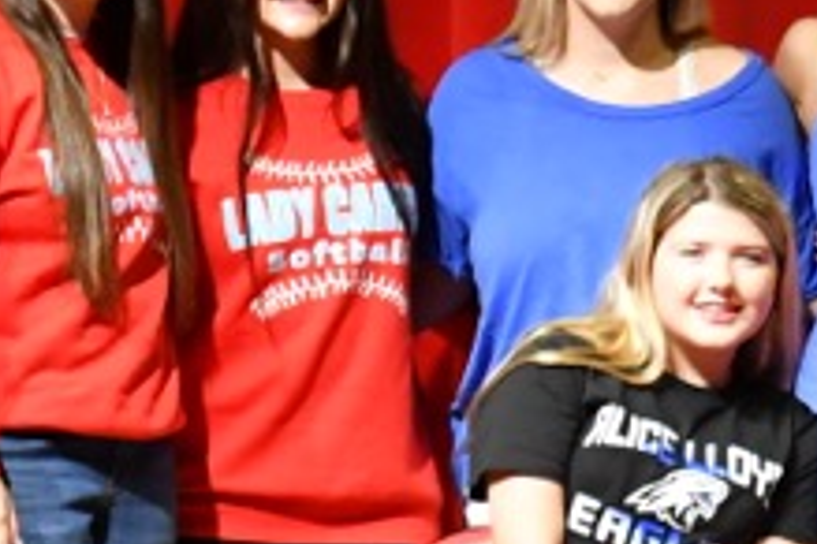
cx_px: 1865
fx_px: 13048
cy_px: 7
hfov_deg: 3.5
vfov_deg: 2.4
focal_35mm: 575
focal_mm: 70
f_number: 2.8
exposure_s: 1/400
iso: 2000
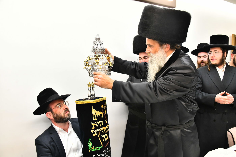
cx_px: 118
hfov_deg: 58.7
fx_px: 210
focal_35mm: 32
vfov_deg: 41.1
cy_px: 78
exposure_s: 1/200
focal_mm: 32
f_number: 5.6
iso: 3200
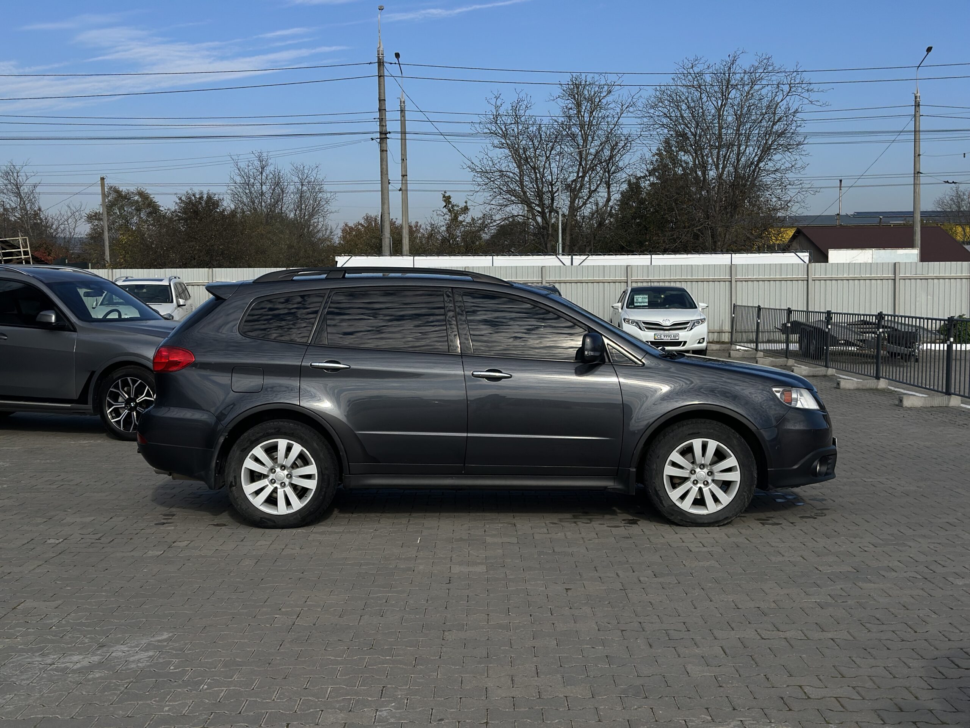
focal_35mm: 48
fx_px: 1345
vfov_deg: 30.3
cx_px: 485
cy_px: 364
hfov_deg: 39.7
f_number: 1.78
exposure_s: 1/9804
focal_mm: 6.86
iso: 100
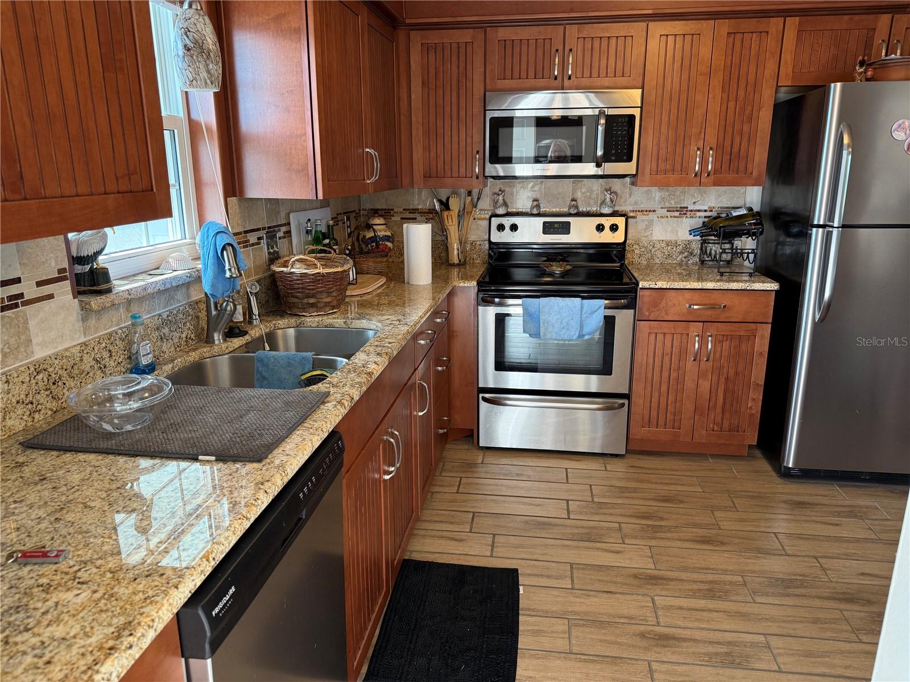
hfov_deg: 71.6
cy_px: 341
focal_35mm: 24
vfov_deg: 56.8
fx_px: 631
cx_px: 455
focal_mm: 6.76
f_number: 1.78
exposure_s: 1/60
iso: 160
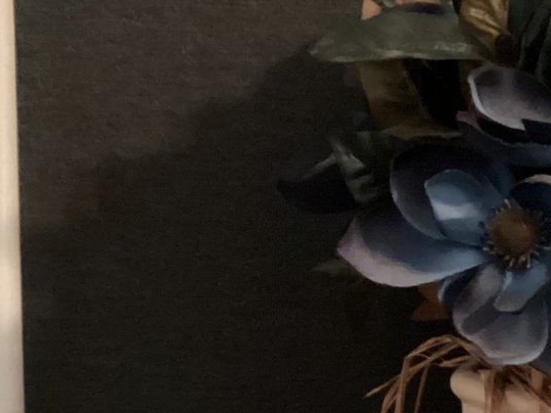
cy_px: 338
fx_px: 1385
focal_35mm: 87
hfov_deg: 22.5
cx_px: 301
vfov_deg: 16.8
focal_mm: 3.3
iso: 640
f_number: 2.4
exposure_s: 1/15
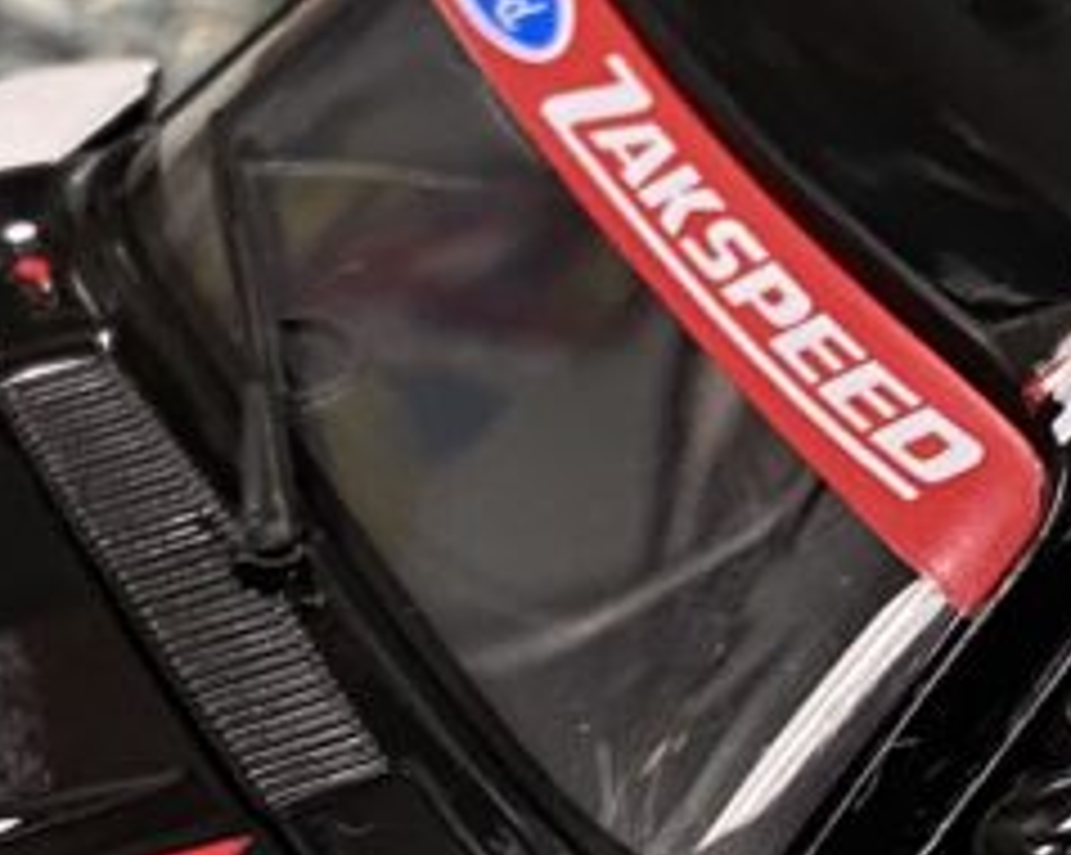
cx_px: 986
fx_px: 5194
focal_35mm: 164
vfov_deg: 9.3
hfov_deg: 11.7
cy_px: 860
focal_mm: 4.25
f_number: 1.8
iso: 200
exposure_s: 1/60
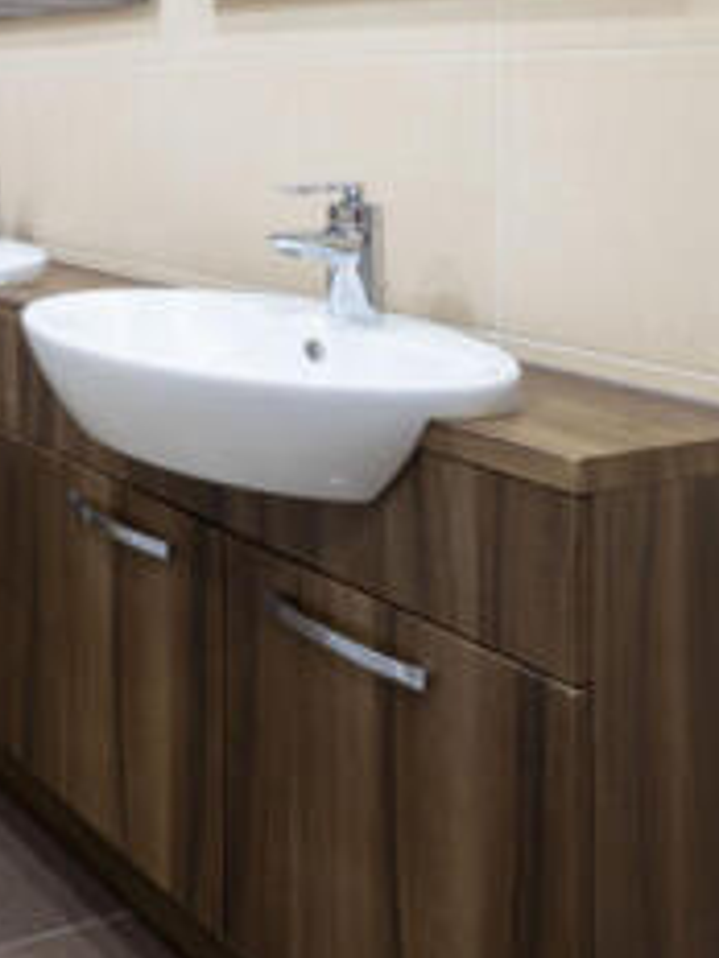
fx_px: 1052
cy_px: 91
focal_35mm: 38
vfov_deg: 44.4
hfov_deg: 26.0
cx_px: -397
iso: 200
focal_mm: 14
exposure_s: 2.5
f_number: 16
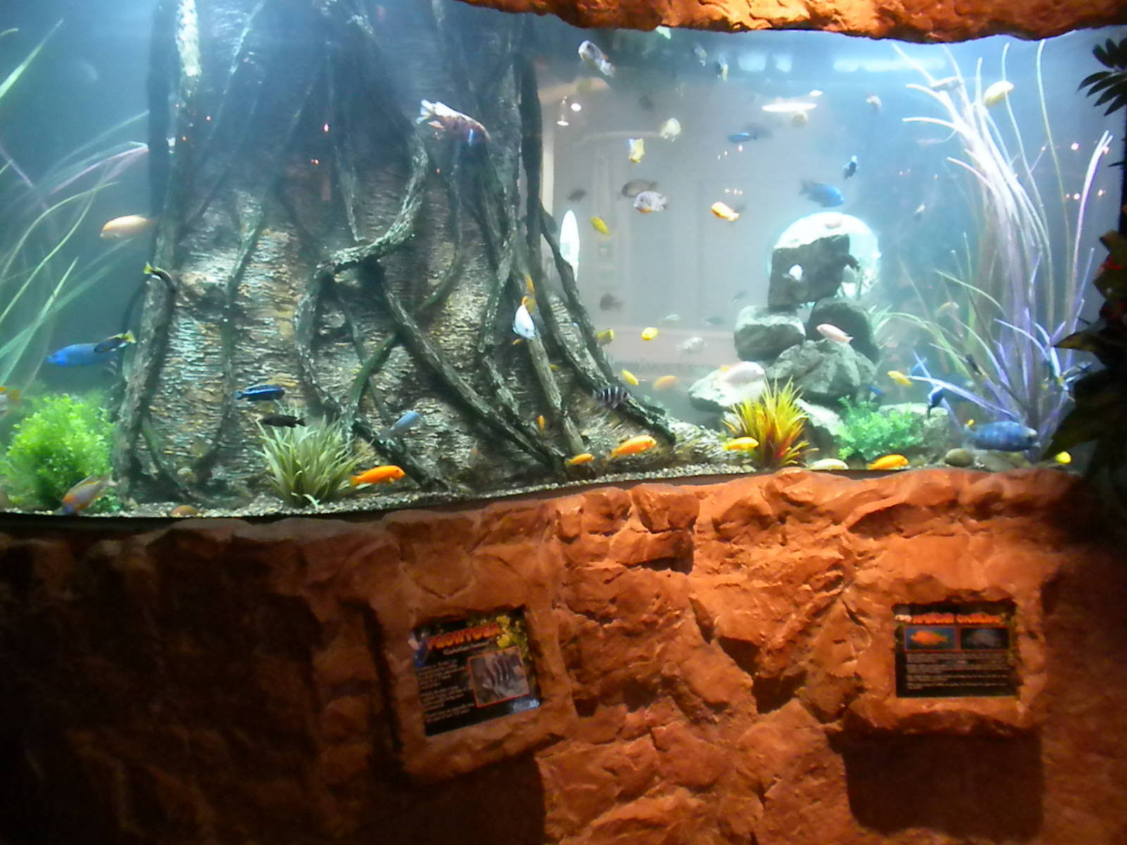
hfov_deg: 50.1
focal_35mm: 37
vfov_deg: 38.7
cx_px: 564
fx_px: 1205
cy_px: 422
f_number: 3.5
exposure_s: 1/59.2
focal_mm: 6.6
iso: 1436
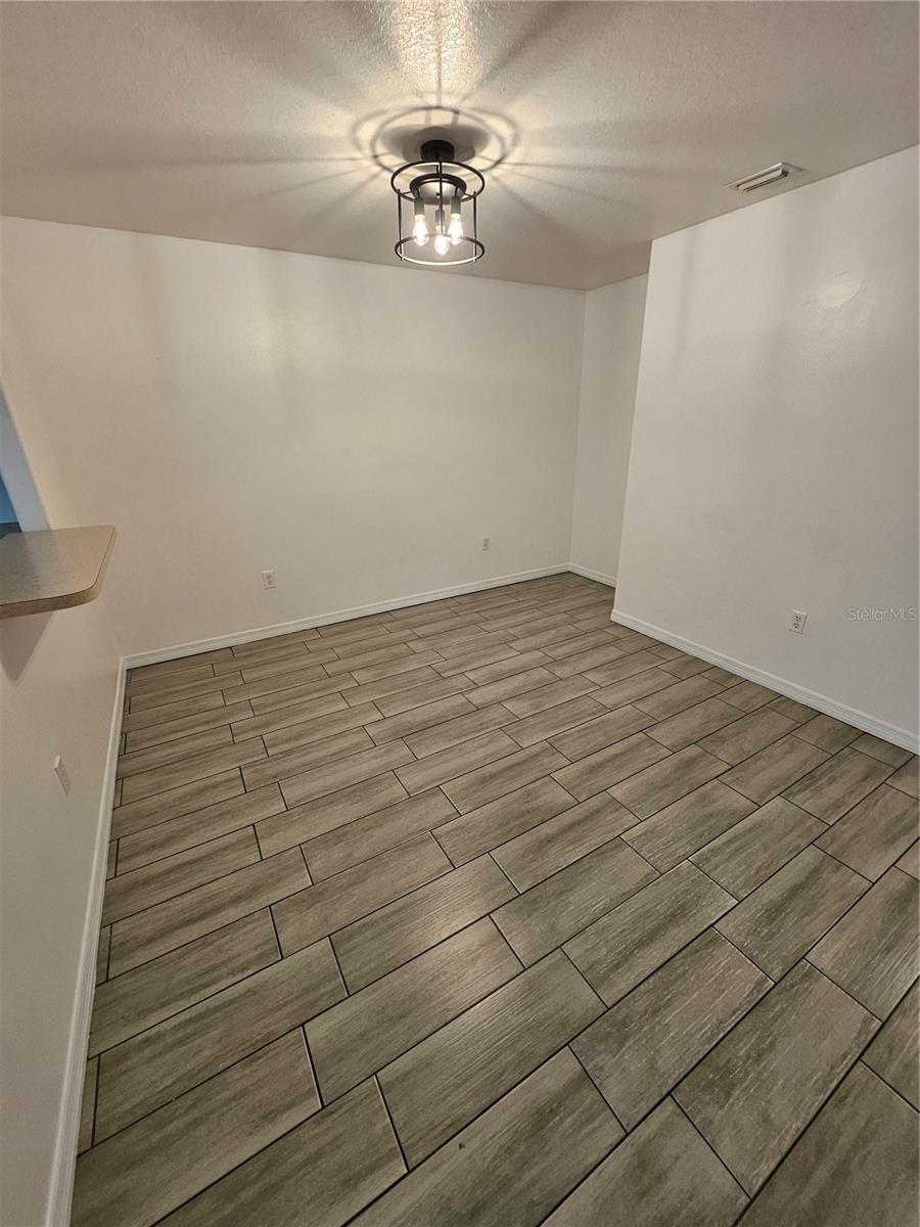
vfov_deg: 106.2
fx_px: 461
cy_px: 614
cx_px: 460
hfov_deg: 89.9
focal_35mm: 13
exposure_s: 1/60
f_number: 2.2
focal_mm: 1.7
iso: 125
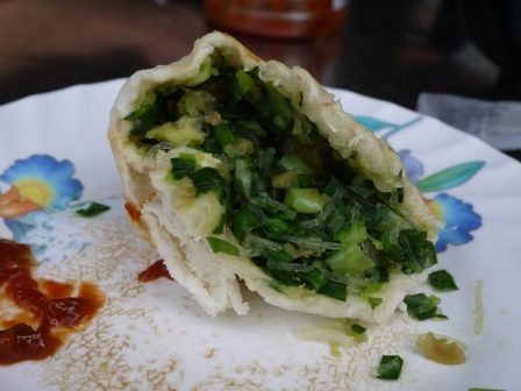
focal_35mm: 40
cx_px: 260
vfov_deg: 36.0
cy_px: 196
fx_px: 602
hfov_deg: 46.8
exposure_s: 1/200
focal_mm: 20
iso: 160
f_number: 6.3
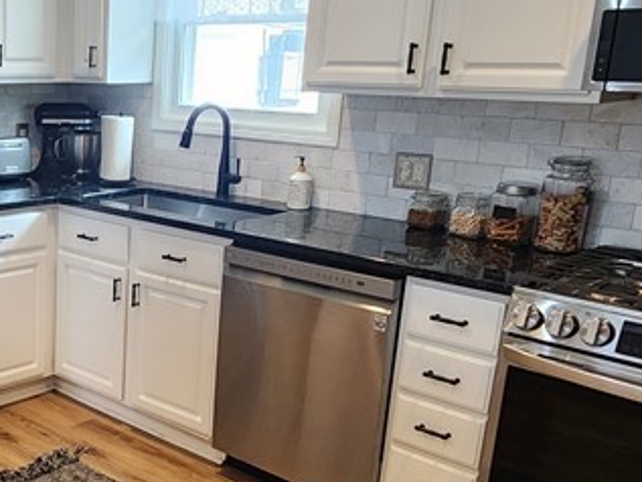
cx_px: 16
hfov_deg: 40.0
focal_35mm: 42
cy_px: 277
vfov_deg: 34.3
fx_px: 779
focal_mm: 2.2
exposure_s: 1/60
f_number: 2.2
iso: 250
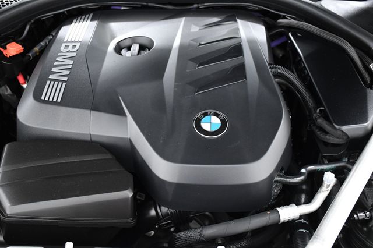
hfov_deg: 41.1
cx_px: 186
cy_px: 124
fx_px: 497
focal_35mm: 48
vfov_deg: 28.0
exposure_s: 1/60
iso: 2500
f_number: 4
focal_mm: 32
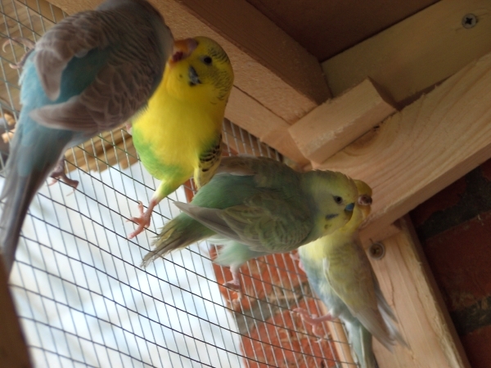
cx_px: 246
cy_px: 184
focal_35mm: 148
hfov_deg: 13.3
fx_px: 2099
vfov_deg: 10.0
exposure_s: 1/43
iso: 100
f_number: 4
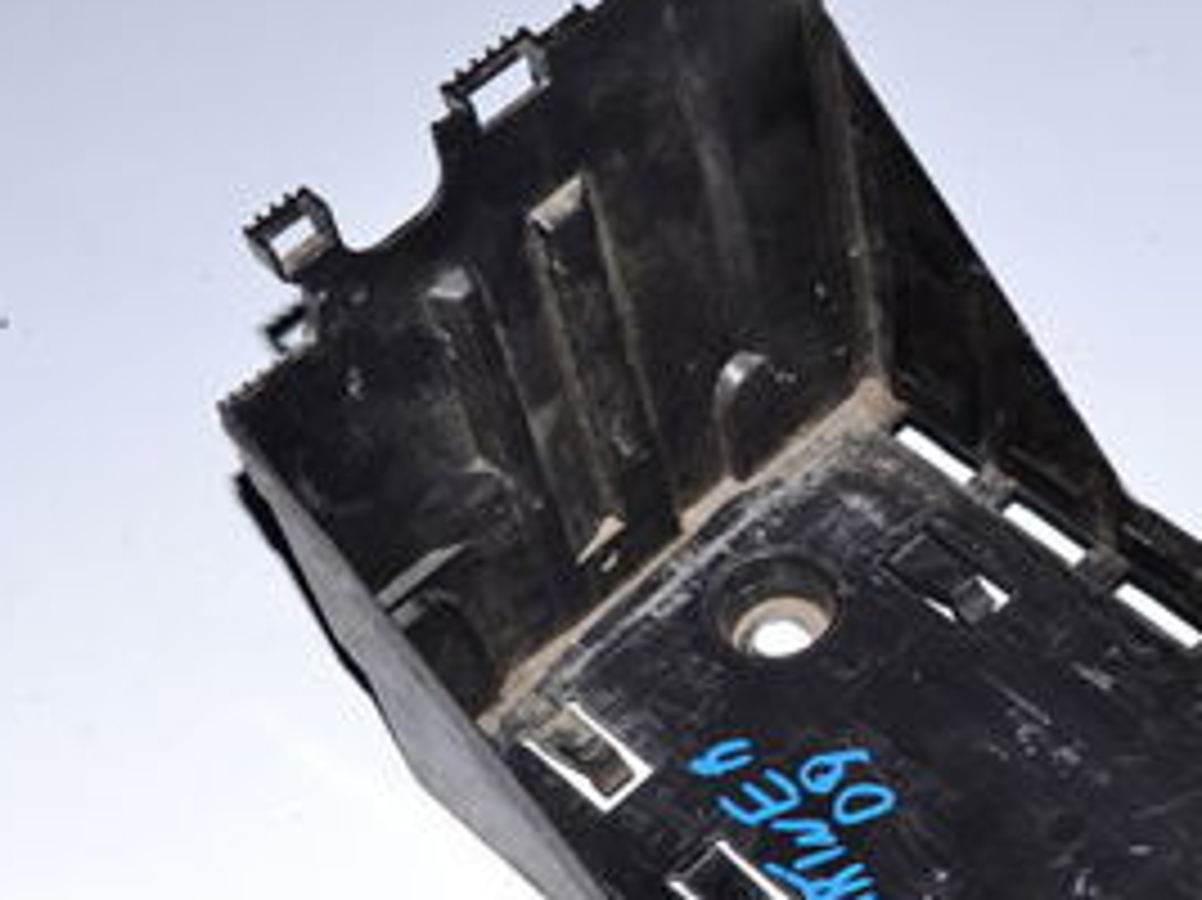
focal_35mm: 83
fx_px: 2881
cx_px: 878
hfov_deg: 23.4
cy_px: 639
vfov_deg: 17.7
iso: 100
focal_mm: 24
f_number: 6.3
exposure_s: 1/200
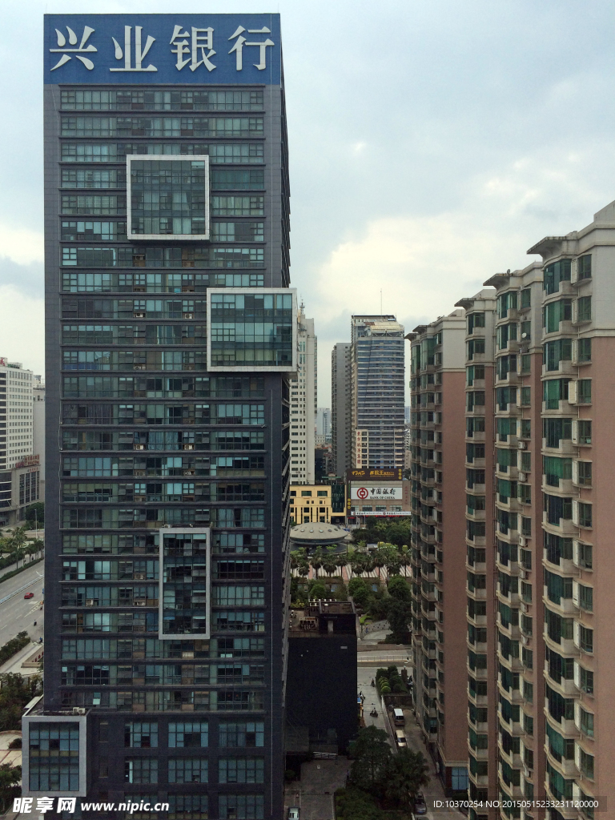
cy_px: 410
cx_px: 308
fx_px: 687
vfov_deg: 61.7
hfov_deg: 48.2
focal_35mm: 29
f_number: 2.2
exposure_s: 1/912
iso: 32
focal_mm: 4.15
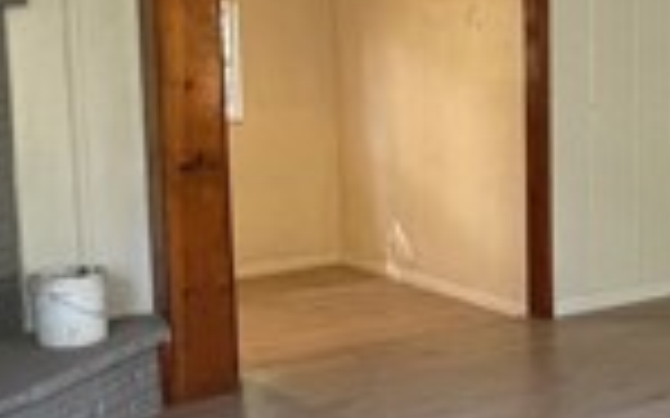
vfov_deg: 22.0
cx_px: 818
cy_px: 175
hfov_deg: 29.4
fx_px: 1077
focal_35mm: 59
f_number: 1.8
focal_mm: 1.57
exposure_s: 1/60
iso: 200
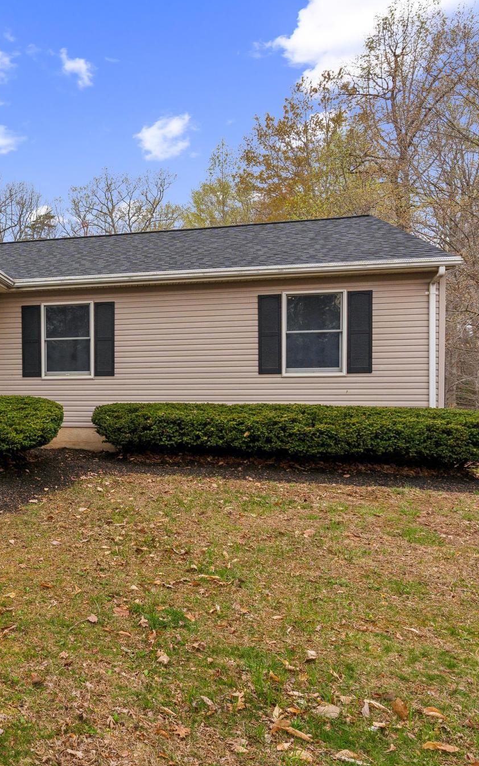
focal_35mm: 31
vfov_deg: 61.2
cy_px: 382
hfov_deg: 35.1
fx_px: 647
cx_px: -41
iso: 250
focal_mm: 20
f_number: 10
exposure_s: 1/125
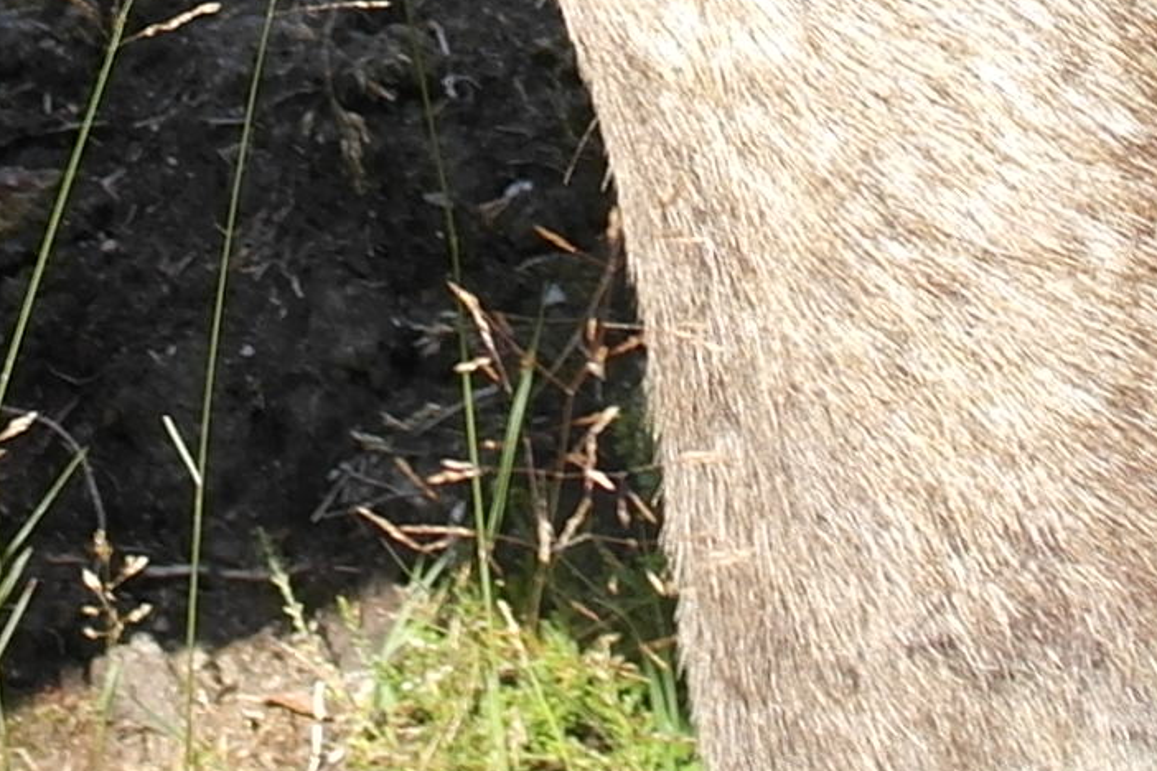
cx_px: 466
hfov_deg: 8.8
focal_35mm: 234
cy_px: -1092
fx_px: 7520
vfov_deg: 5.7
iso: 100
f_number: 5
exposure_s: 1/160
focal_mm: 20
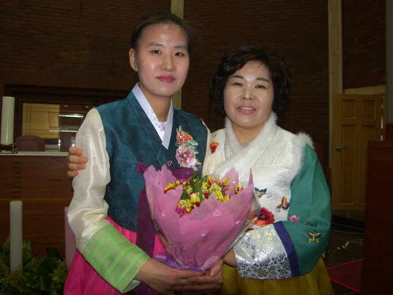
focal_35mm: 28
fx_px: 318
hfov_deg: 63.4
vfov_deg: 49.7
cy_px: 148
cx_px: 196
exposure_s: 1/30
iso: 50
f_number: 2.2
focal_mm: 7.4
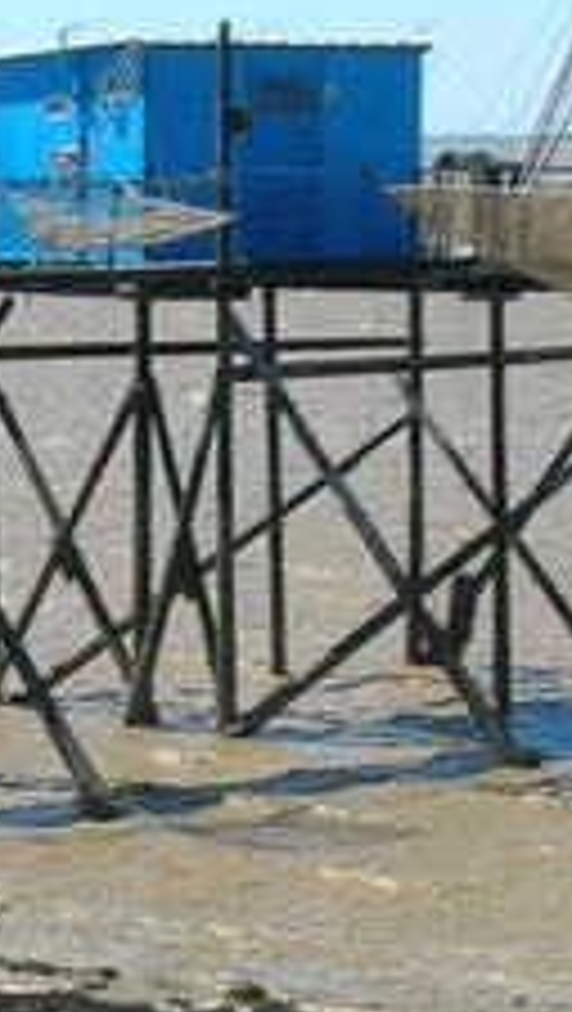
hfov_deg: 7.2
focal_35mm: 169
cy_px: 580
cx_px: 198
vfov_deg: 12.7
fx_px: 4545
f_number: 5.4
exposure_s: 1/262
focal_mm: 7.7
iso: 50
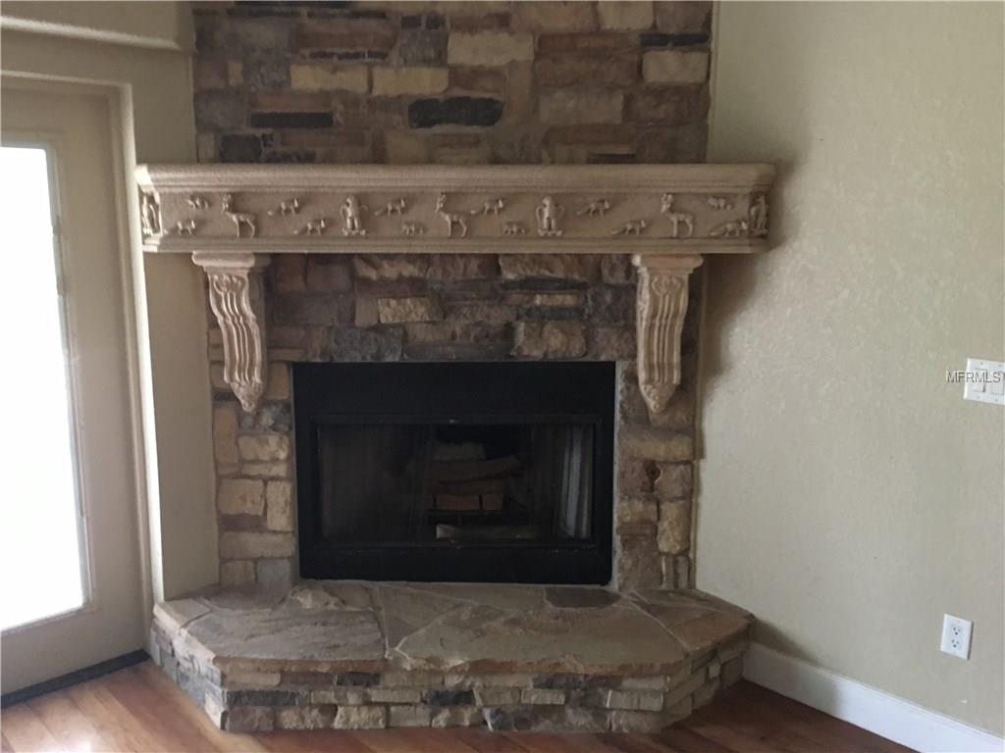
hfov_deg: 61.7
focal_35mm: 29
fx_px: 842
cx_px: 502
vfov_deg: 48.2
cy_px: 376
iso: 125
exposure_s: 1/4
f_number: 2.2
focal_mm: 4.15
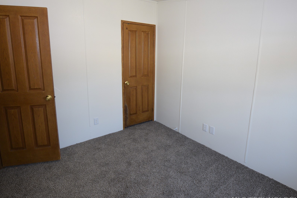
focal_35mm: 19
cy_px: 80
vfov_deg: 64.0
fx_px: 157
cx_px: 148
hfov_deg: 86.9
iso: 400
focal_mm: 10
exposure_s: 1/80
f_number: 4
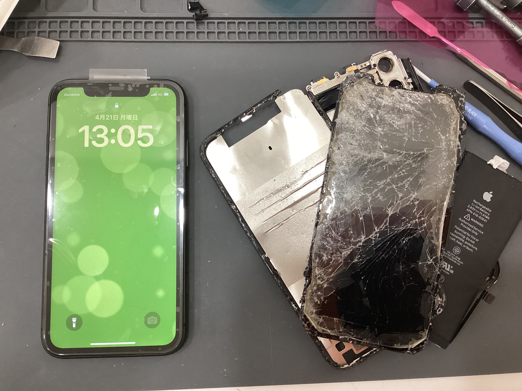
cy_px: 196
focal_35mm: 31
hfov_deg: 58.4
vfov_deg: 45.4
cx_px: 261
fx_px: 467
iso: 200
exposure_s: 1/60
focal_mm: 3.3
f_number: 2.4
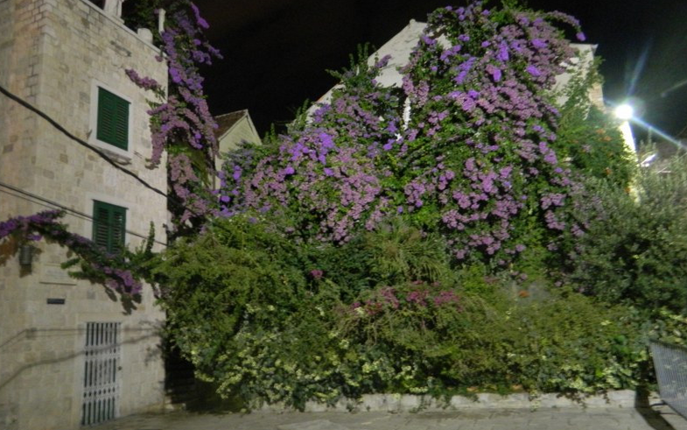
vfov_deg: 46.0
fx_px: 506
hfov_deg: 68.4
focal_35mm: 27
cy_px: 201
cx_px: 340
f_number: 3.1
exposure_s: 1/2.5
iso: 400
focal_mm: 4.5
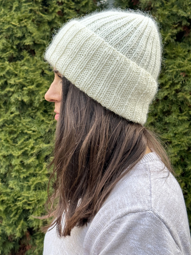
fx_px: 353
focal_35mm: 48
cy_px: 128
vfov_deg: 39.7
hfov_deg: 30.3
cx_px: 96
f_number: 1.78
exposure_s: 1/121
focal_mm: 6.86
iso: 50
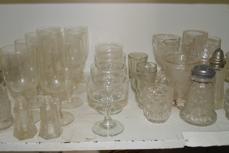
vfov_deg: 34.1
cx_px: 114
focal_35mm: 39
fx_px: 248
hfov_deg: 49.6
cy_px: 76
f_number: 4
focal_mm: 26
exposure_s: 1/60
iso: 900
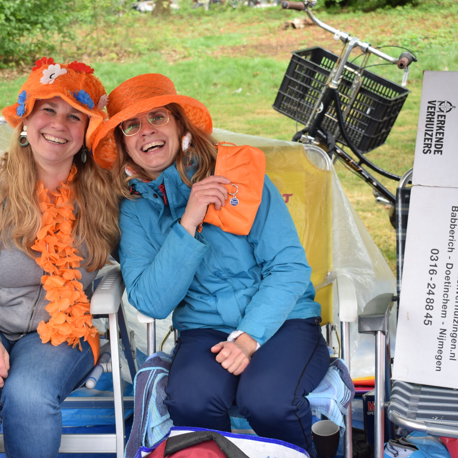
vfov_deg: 26.5
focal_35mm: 65
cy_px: 229
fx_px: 973
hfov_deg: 26.3
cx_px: 151
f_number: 5.6
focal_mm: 34
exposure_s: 1/125
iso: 400
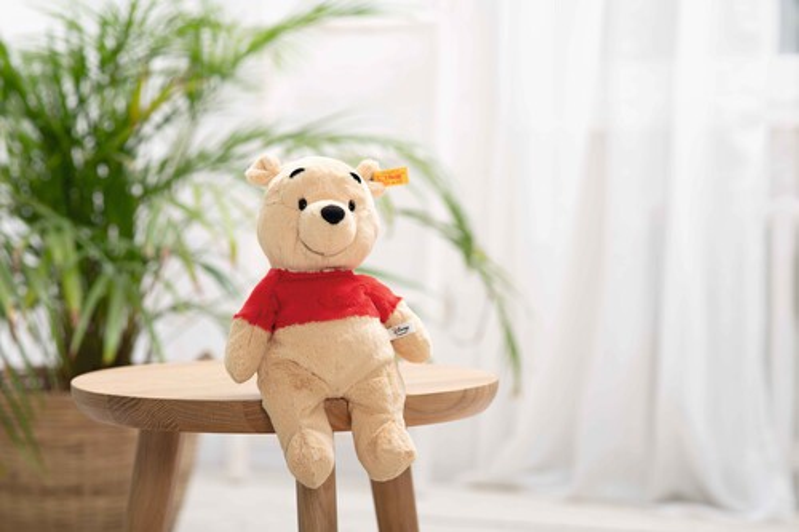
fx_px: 1886
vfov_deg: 16.1
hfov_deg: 23.9
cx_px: 400
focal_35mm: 85
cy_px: 266
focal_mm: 85
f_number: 5
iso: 100
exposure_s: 1/160
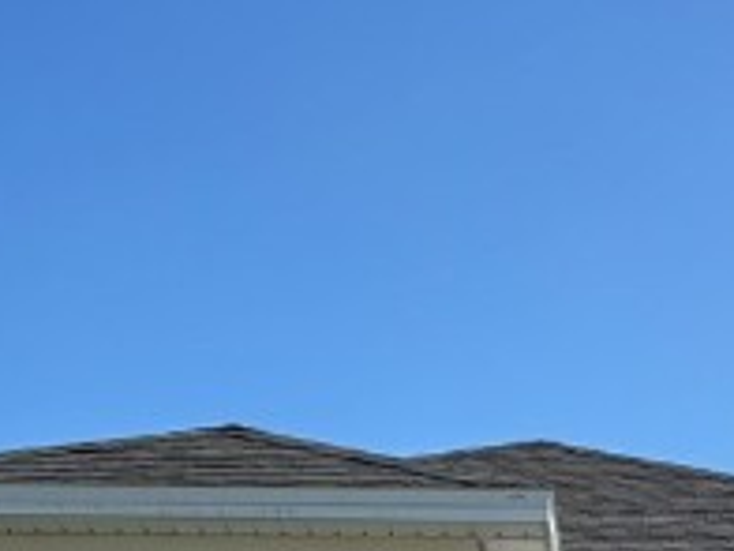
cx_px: 693
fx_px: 2884
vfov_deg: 10.2
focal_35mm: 136
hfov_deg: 14.3
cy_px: 1038
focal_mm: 5.96
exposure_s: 1/3937
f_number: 1.6
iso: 50
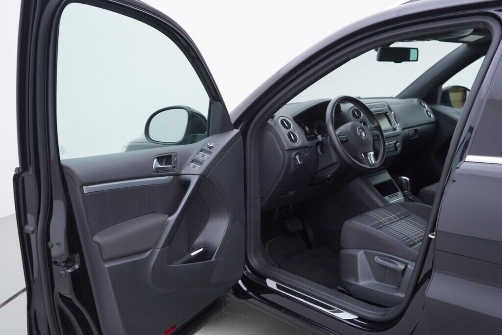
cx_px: 251
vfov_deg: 36.9
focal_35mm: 36
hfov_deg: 53.1
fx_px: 502
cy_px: 168
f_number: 3.5
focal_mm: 24
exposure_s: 1/60
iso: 125
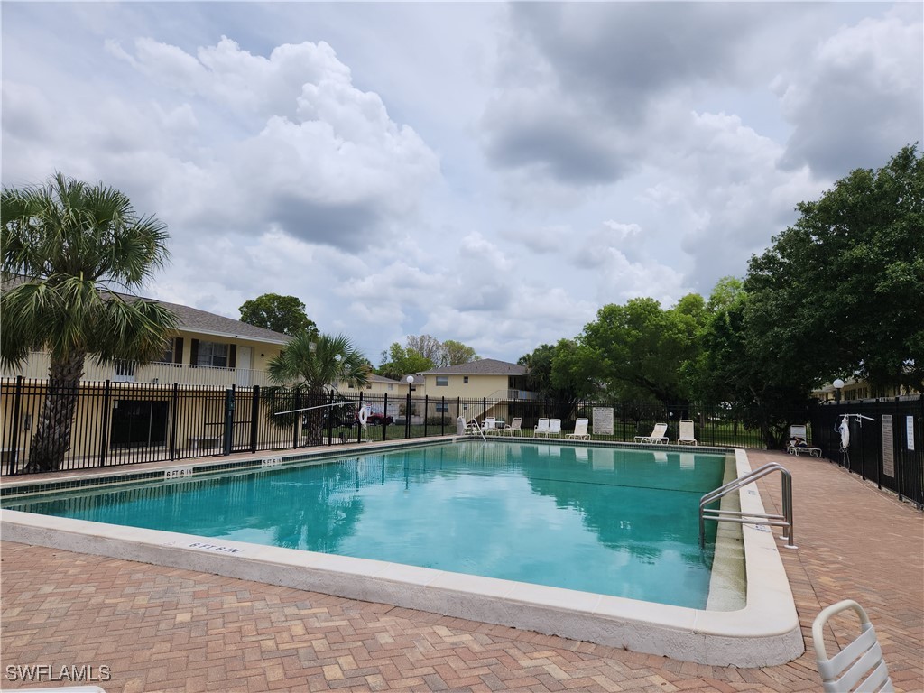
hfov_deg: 73.9
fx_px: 614
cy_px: 346
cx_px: 462
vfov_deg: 58.9
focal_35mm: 23
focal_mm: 5.4
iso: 20
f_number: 1.8
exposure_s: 1/3618
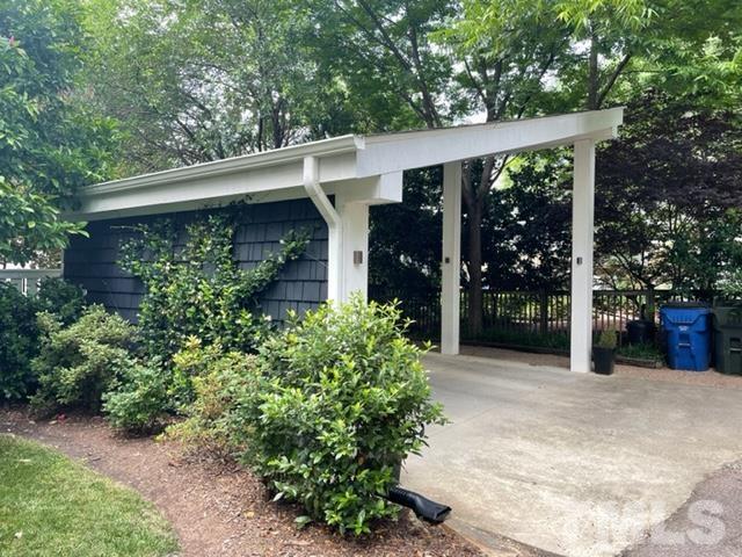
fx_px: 557
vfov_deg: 53.1
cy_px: 278
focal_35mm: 26
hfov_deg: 67.3
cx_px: 371
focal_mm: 4.2
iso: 32
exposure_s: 1/181
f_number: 1.6
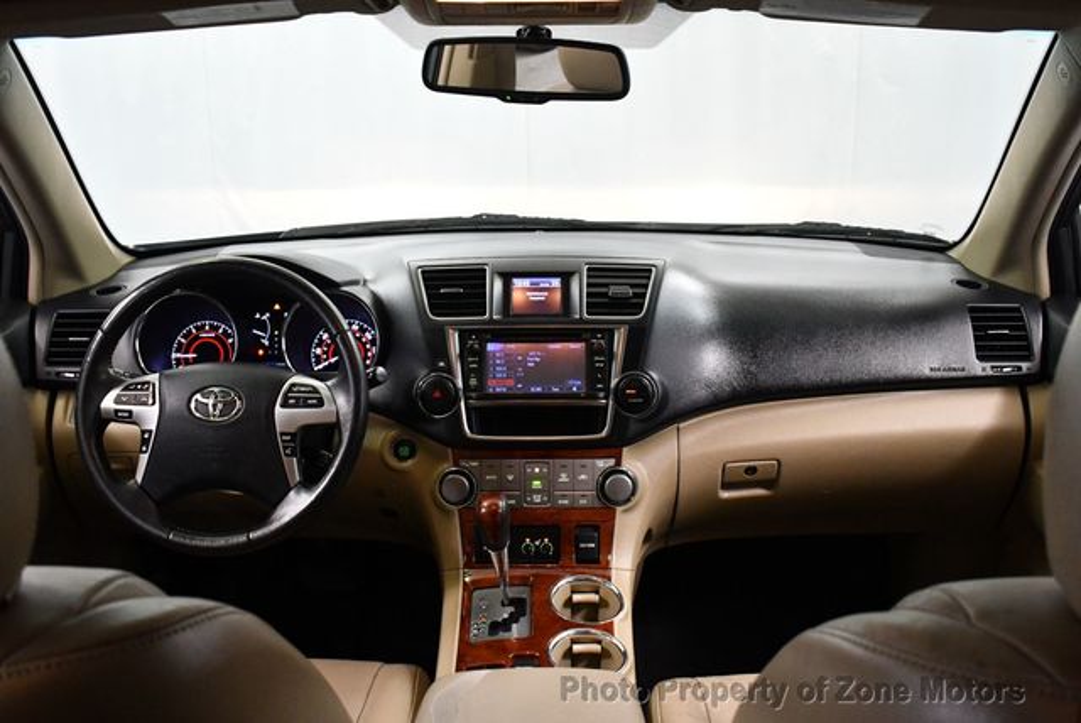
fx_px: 1082
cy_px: 362
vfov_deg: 36.9
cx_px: 540
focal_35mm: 36
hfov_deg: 53.1
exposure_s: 1/125
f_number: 3.5
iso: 2800
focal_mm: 18
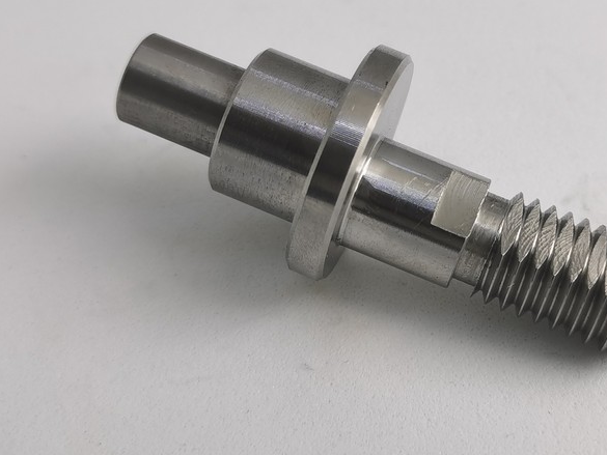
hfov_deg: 29.3
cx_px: 368
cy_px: 191
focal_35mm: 66
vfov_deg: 22.2
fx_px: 1158
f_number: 1.8
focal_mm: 5.58
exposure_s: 1/747
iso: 50
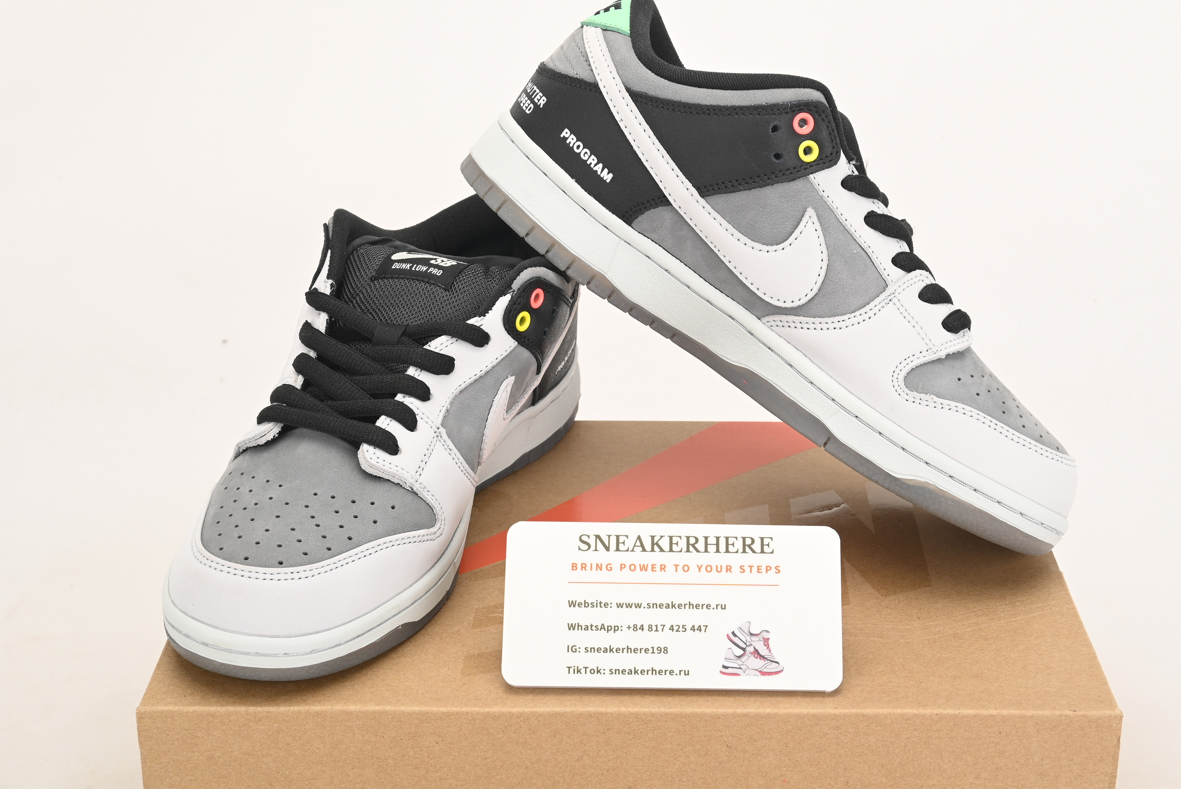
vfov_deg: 25.5
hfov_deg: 37.5
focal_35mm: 53
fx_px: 1739
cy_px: 463
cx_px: 625
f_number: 11
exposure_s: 1/200
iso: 100
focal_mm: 37
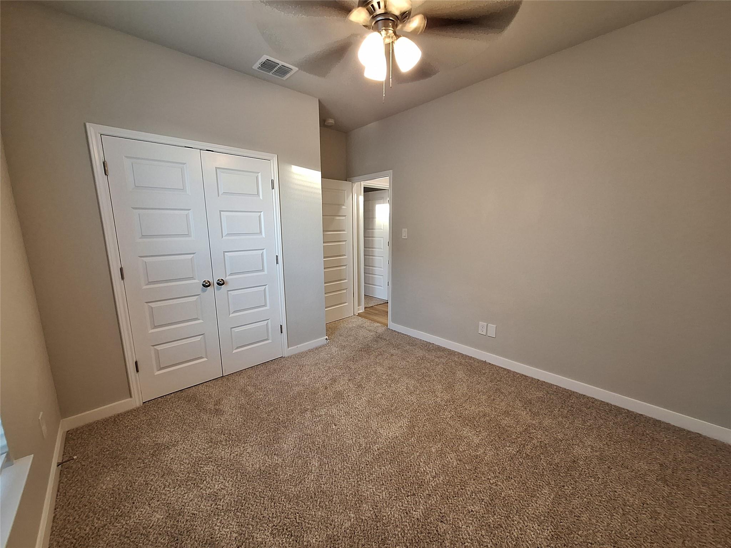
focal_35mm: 13
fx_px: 275
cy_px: 274
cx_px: 366
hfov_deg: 106.2
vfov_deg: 89.9
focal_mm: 1.74
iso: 160
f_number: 2.2
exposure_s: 1/40
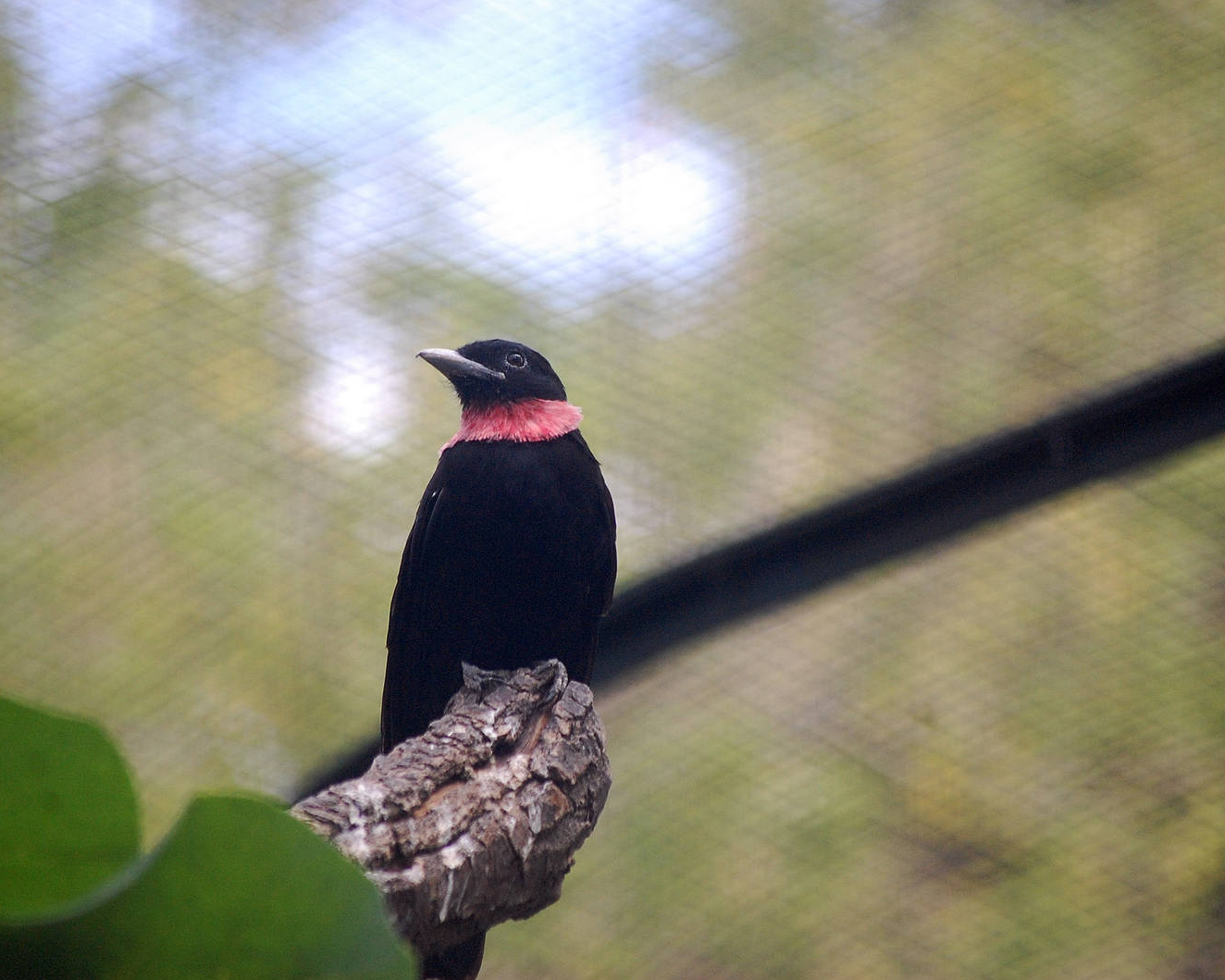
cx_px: 553
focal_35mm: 340
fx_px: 12326
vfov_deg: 4.6
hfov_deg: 5.7
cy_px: 491
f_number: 5.6
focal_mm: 200
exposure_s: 1/400
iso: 800
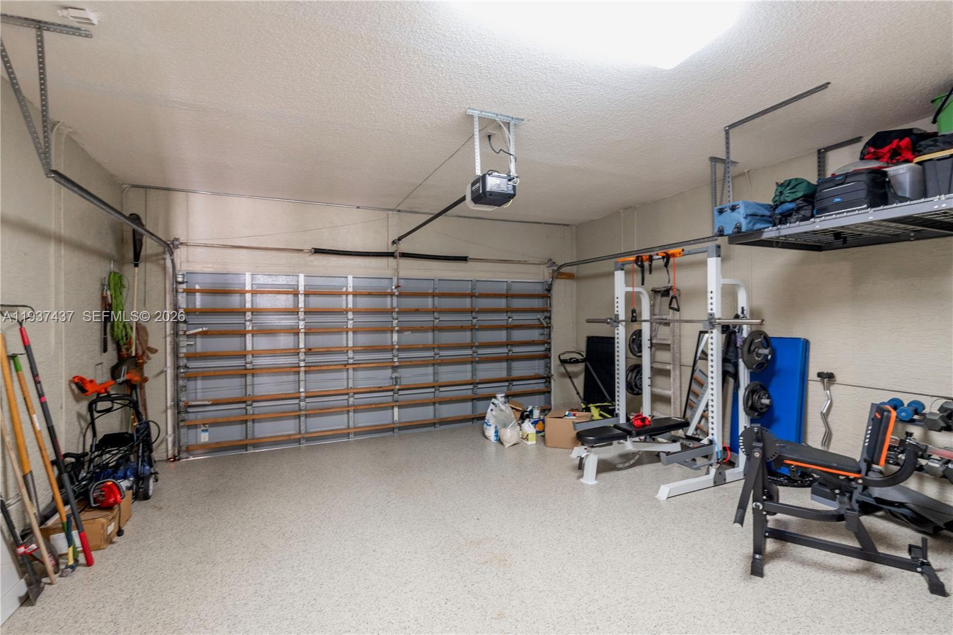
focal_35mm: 16
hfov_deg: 95.0
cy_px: 318
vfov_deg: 72.0
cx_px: 476
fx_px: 437
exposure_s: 1
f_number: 7.1
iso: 320
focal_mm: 11
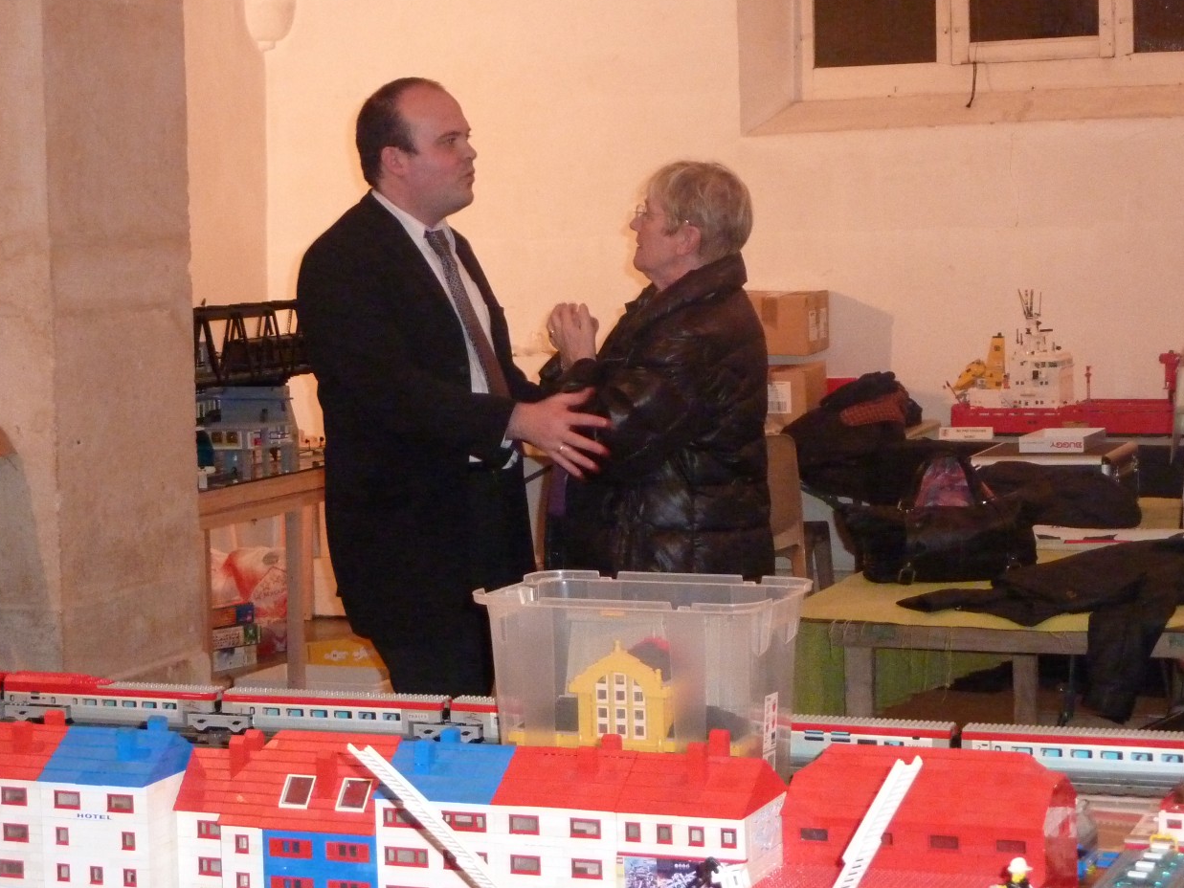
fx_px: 2668
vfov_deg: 18.9
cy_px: 380
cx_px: 506
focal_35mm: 78
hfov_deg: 25.0
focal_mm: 11
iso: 800
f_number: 4.1
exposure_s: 1/30
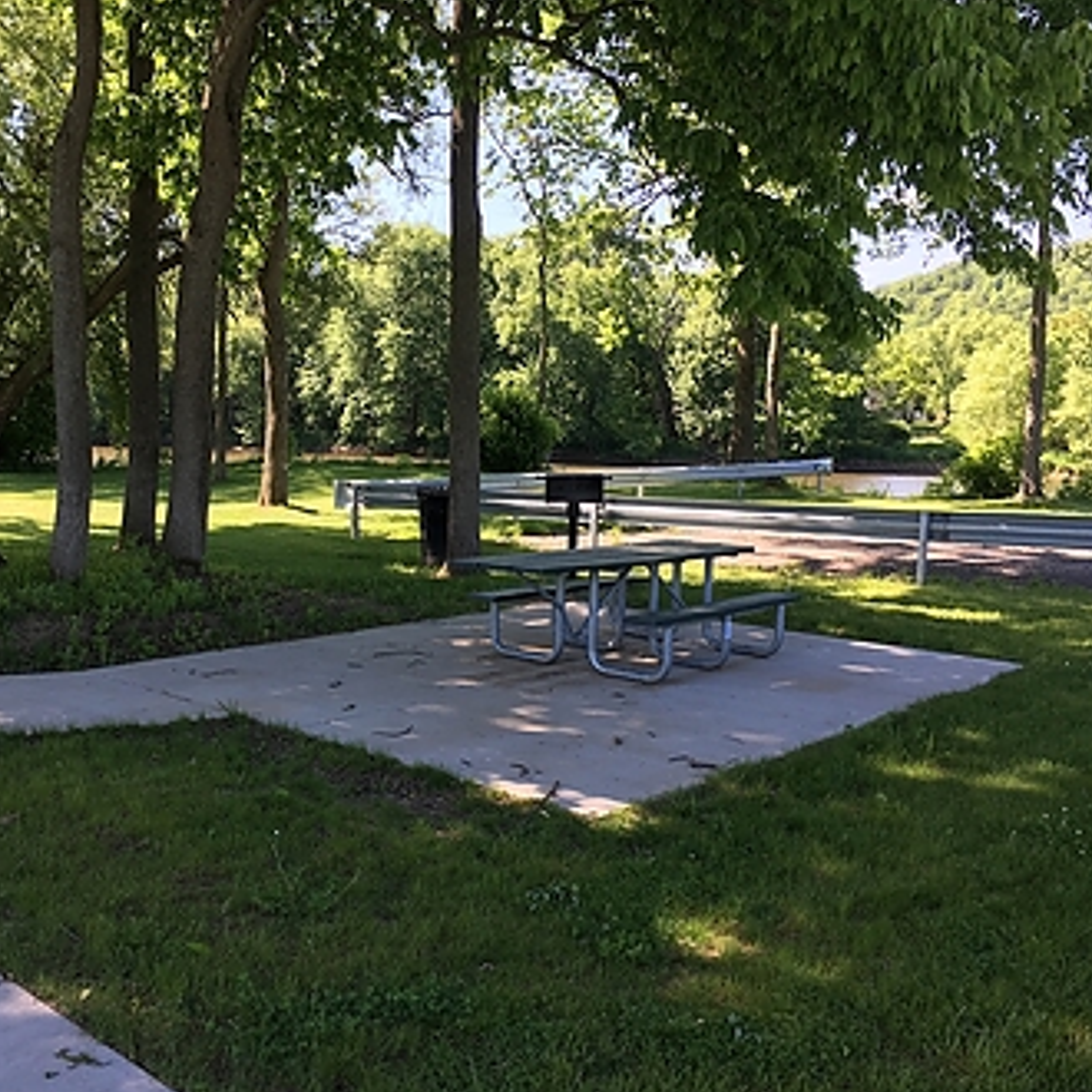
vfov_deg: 47.2
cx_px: 443
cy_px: 543
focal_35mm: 35
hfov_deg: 47.0
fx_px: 1249
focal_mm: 4.15
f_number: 2.2
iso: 25
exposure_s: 1/242
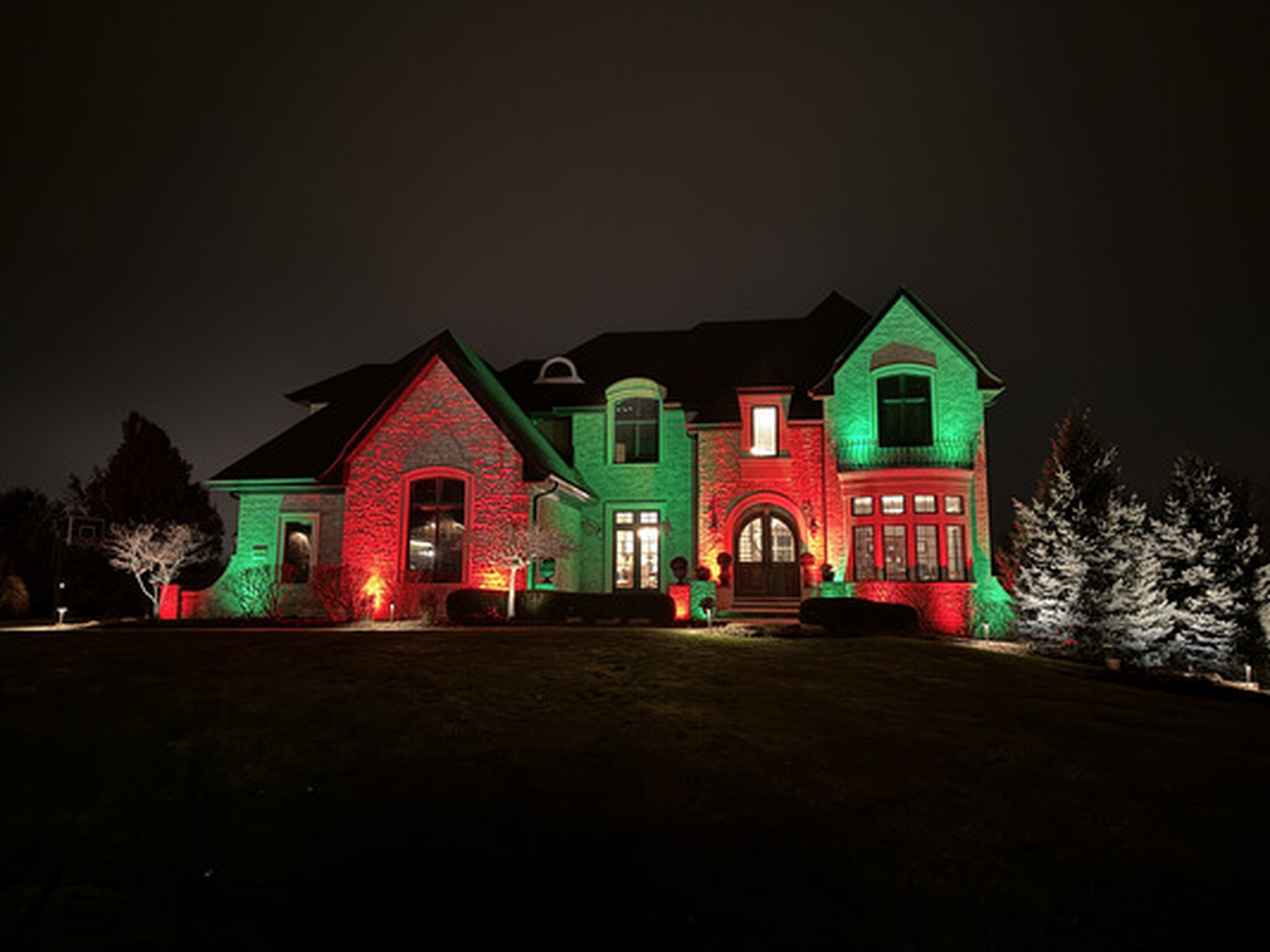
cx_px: 635
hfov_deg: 71.6
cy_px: 476
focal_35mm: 24
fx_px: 881
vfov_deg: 56.8
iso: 1250
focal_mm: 6.76
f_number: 1.78
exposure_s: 1/9
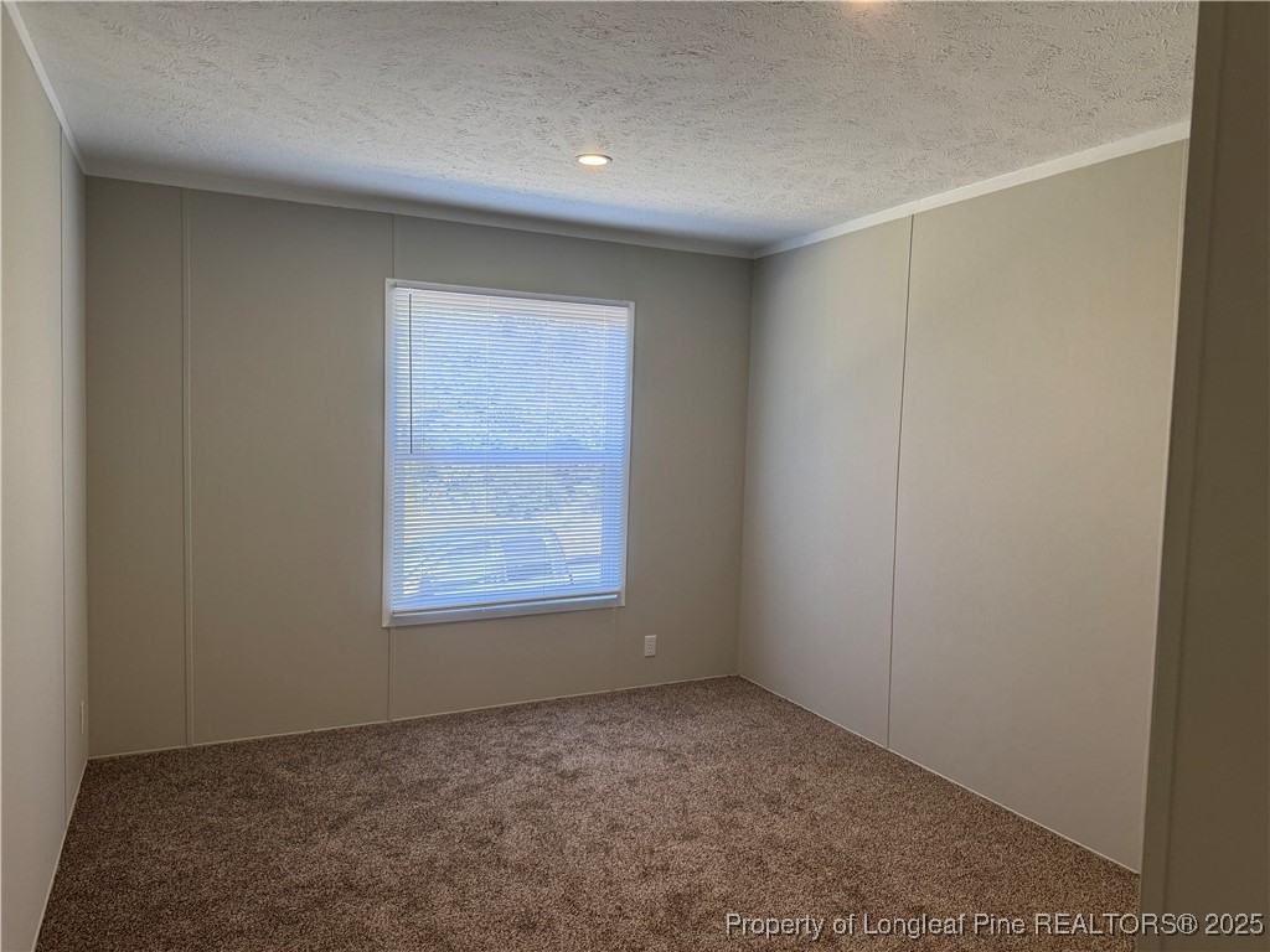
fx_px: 881
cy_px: 476
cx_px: 635
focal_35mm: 24
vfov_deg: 56.8
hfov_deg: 71.6
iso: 125
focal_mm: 6.76
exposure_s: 1/120
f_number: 1.78
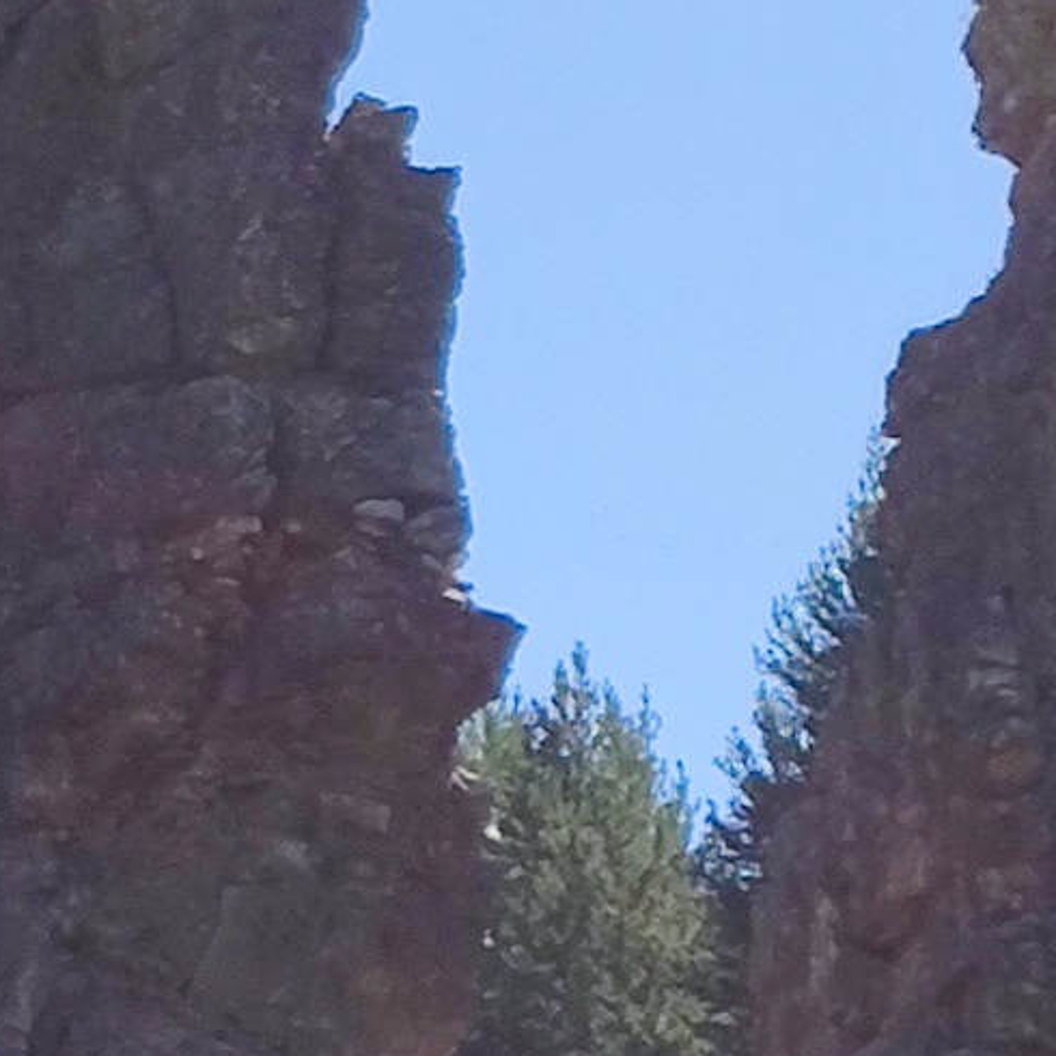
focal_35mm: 332
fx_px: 11459
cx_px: 642
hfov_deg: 5.3
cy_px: 1006
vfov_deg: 5.3
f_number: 1.69
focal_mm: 6.72
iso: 50
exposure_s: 1/1755
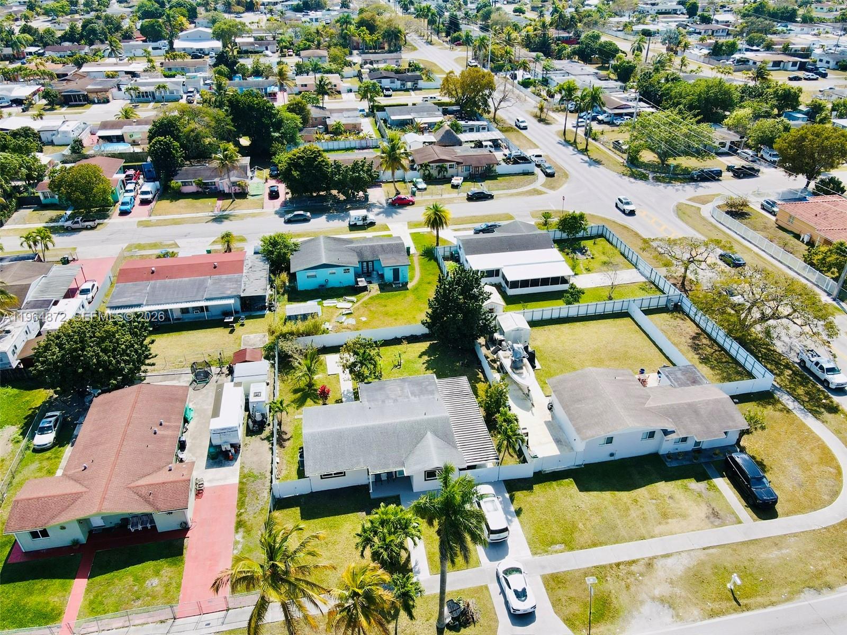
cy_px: 318
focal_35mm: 24
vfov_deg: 56.8
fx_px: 587
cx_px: 424
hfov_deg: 71.6
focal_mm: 4.5
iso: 100
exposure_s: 1/500
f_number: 2.8
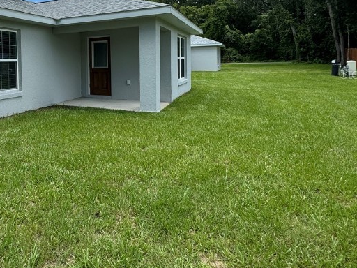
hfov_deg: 56.5
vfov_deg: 48.2
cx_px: 49
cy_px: 73
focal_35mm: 28
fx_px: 289
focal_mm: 2.22
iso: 50
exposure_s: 1/1063
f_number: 2.2
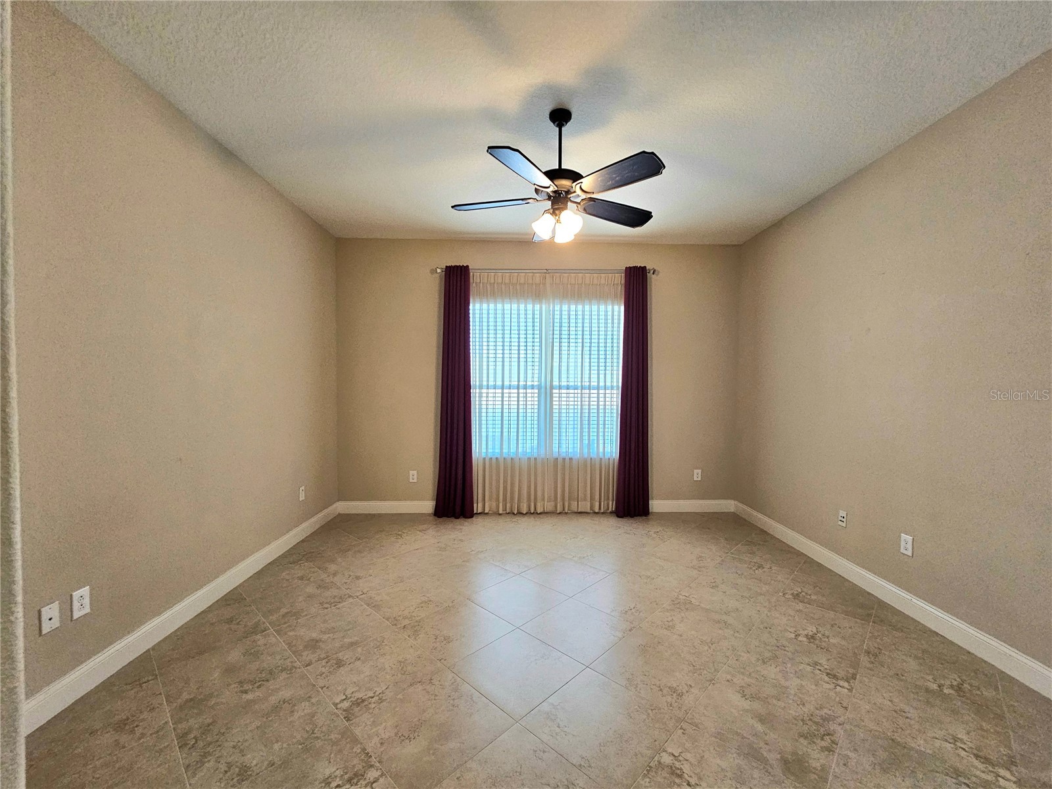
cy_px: 394
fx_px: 395
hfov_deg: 106.2
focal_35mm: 13
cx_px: 526
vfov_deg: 89.9
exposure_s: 1/77.5
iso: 250
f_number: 2.2
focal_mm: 2.2
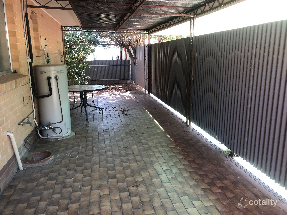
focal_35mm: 28
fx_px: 232
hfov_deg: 63.4
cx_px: 144
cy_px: 108
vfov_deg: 49.7
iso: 32
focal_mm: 3.99
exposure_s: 1/30
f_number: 1.8
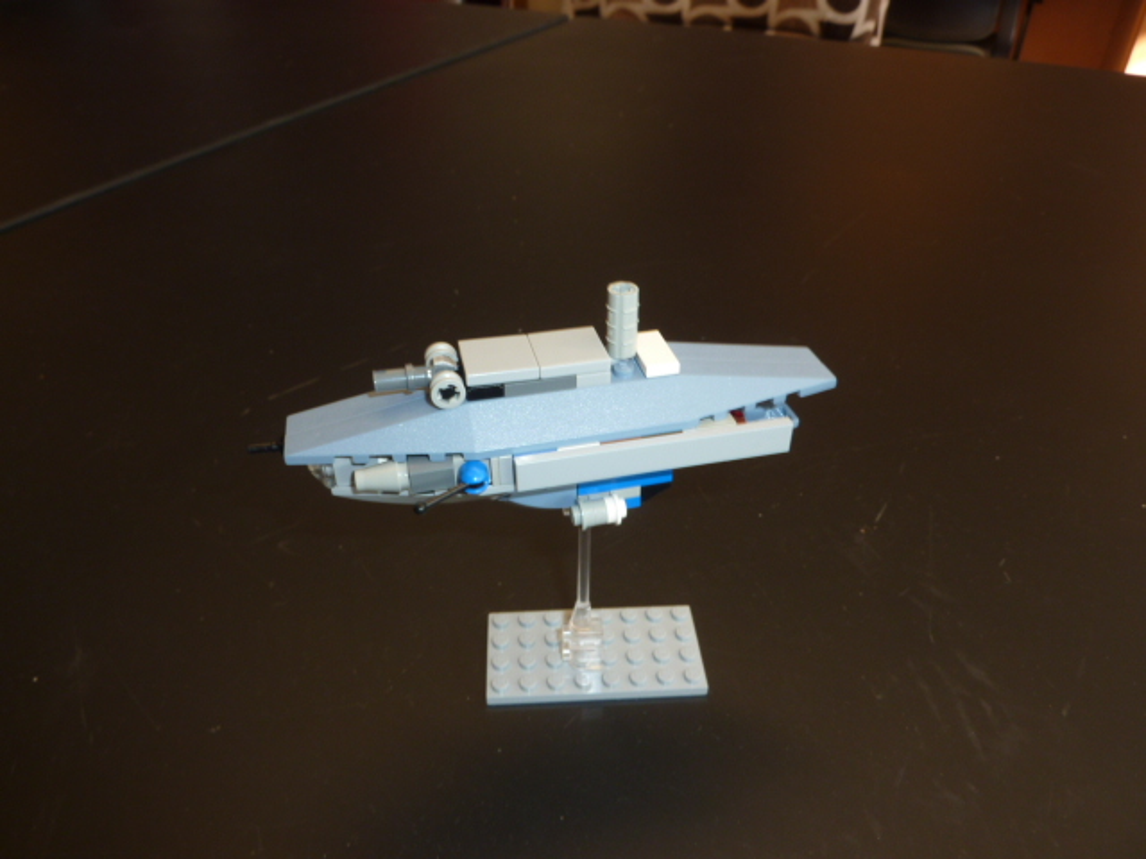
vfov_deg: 54.9
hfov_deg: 69.4
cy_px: 430
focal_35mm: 25
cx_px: 573
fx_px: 828
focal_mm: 4.1
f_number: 4
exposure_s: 1/30
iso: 100
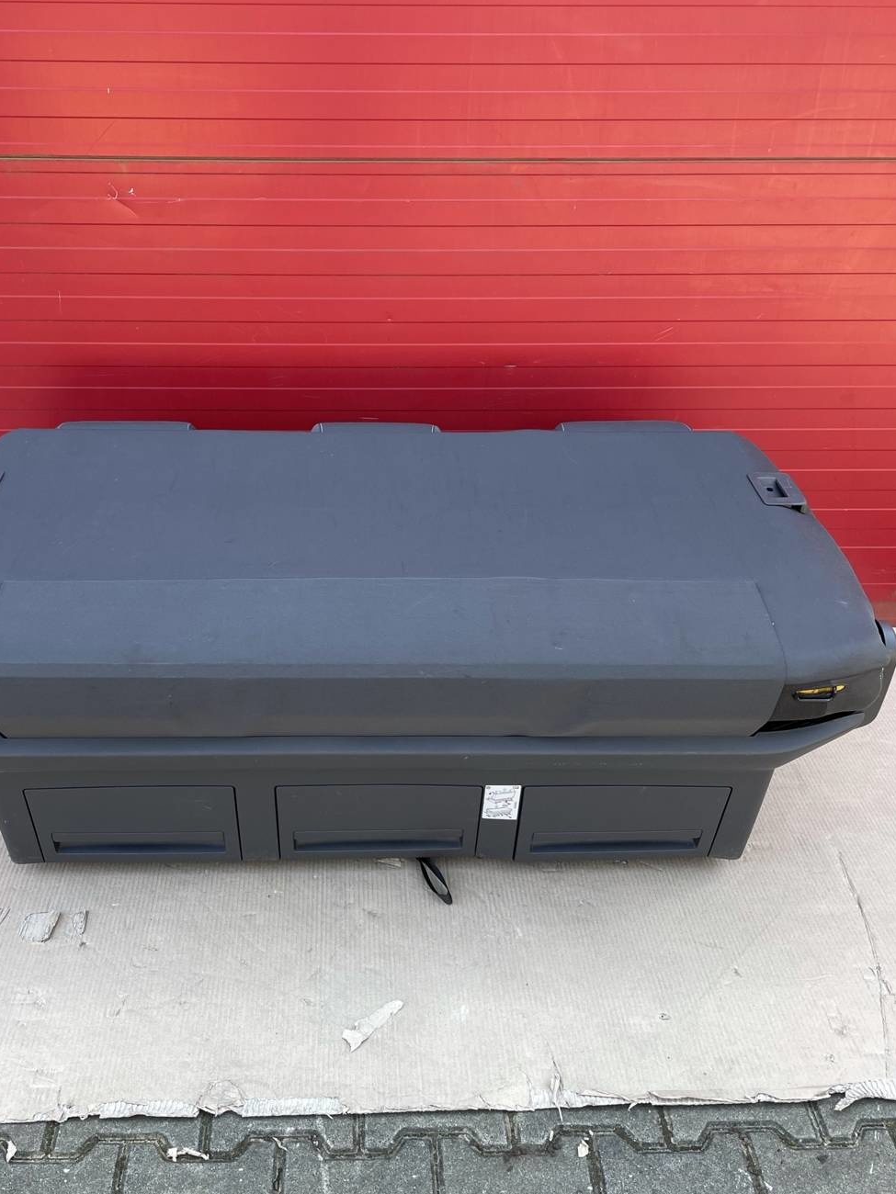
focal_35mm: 32
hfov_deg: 44.0
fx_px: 1104
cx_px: 371
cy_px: 539
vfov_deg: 56.7
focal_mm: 4.2
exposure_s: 1/121
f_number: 1.6
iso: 40
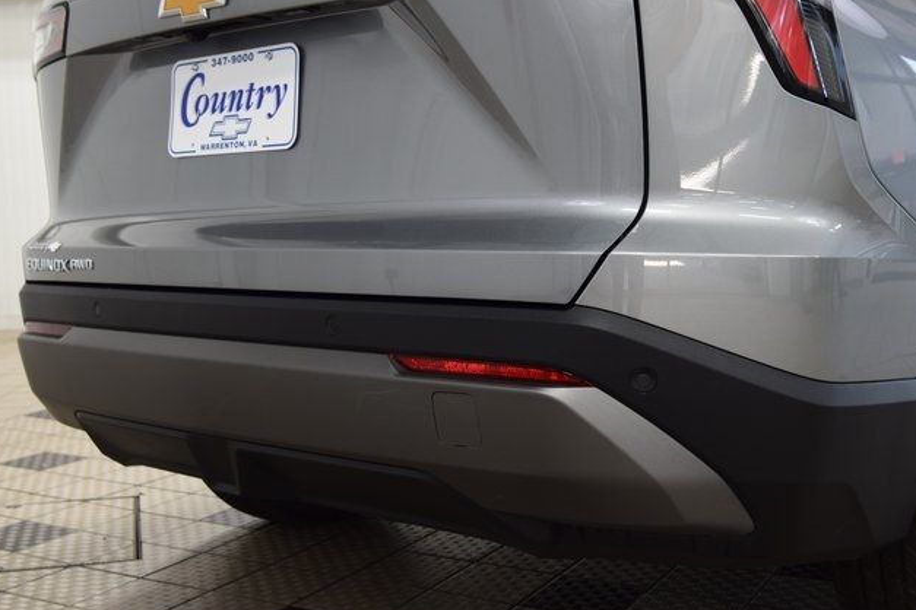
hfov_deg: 41.5
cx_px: 459
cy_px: 307
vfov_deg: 28.4
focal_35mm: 48
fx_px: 1209
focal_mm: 31
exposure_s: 1/15
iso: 560
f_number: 6.3
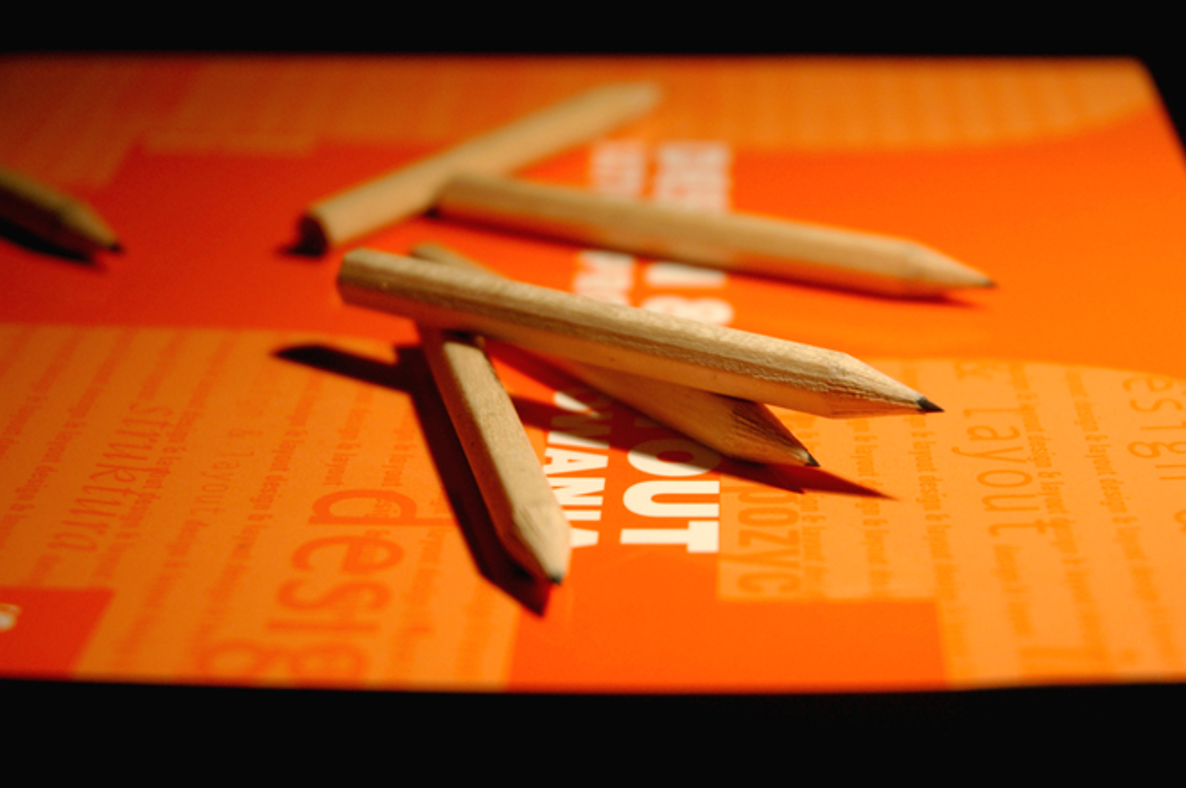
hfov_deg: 19.5
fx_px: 3455
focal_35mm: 105
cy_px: 394
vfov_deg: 13.0
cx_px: 593
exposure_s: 1/50
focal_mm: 70
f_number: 4.5
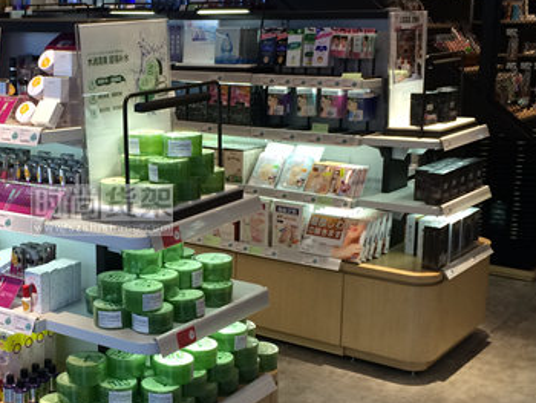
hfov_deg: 31.3
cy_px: 211
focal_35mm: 60
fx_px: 930
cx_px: 103
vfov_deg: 24.4
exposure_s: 1/40
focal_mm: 4.12
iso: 40
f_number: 2.2
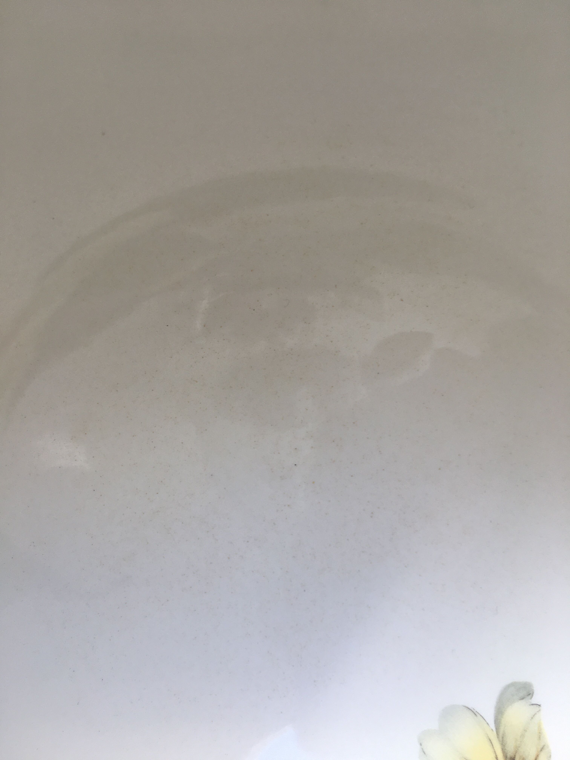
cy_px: 380
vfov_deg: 61.7
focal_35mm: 29
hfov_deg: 48.2
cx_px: 285
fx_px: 637
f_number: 2.2
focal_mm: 4.15
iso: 25
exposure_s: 1/50
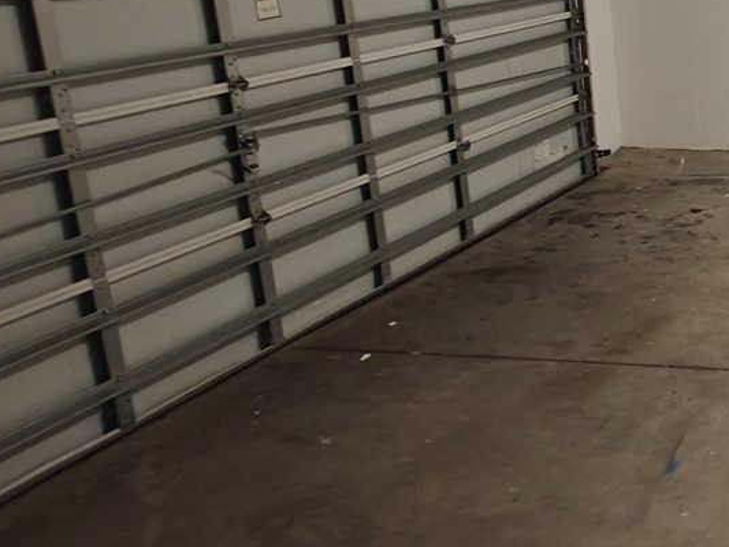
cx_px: 951
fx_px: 885
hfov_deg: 33.0
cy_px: 78
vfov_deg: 33.0
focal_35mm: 42
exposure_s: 1/24
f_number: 2.2
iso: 500
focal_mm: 2.62
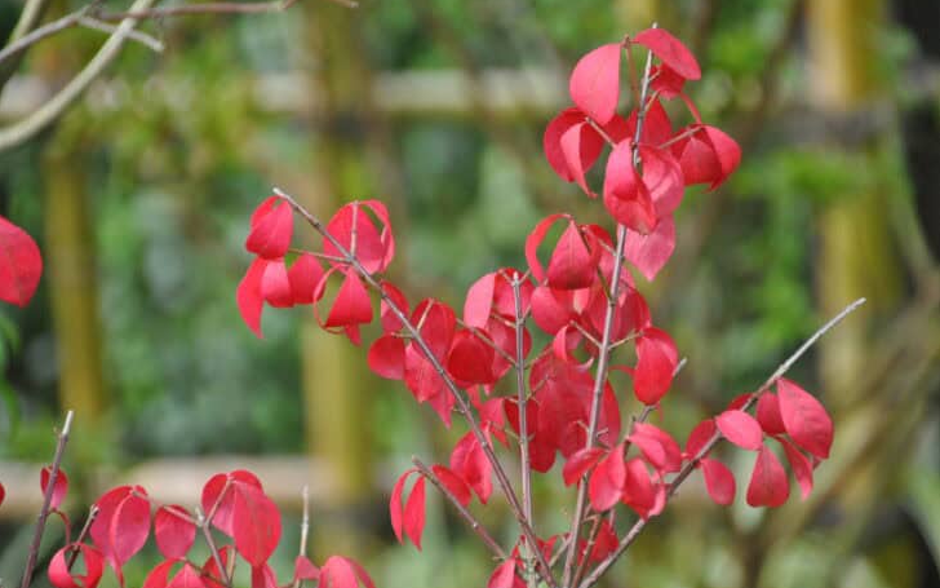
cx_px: 470
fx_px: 9837
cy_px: 282
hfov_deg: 5.5
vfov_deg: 3.4
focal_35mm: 384
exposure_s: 1/500
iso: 800
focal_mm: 250
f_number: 6.3
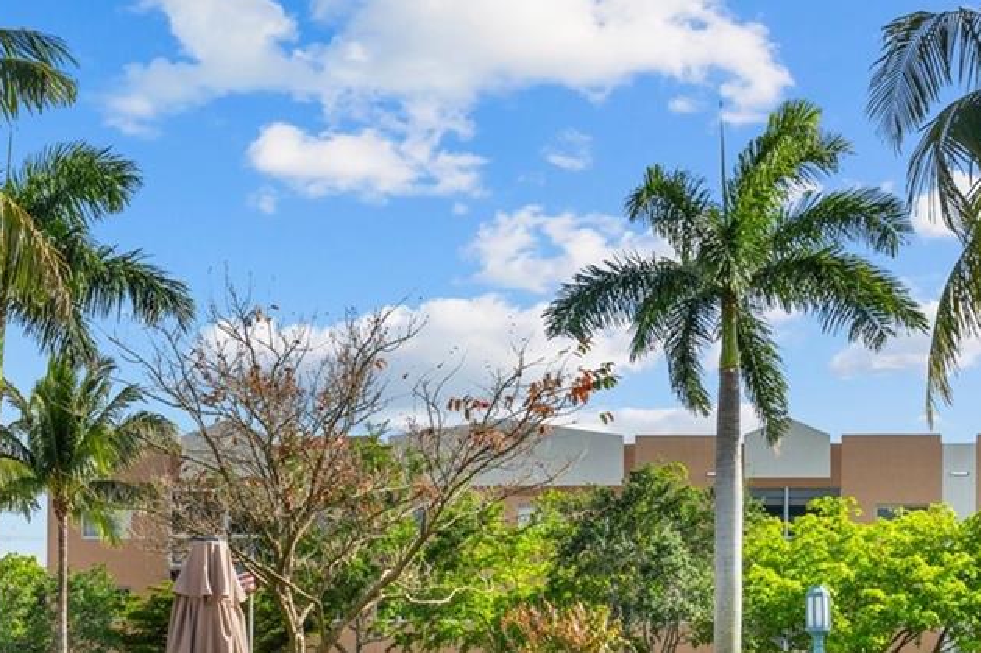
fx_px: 2424
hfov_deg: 22.6
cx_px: 231
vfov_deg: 14.9
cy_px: 743
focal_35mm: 89
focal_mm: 35
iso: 320
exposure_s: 1/400
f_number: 11
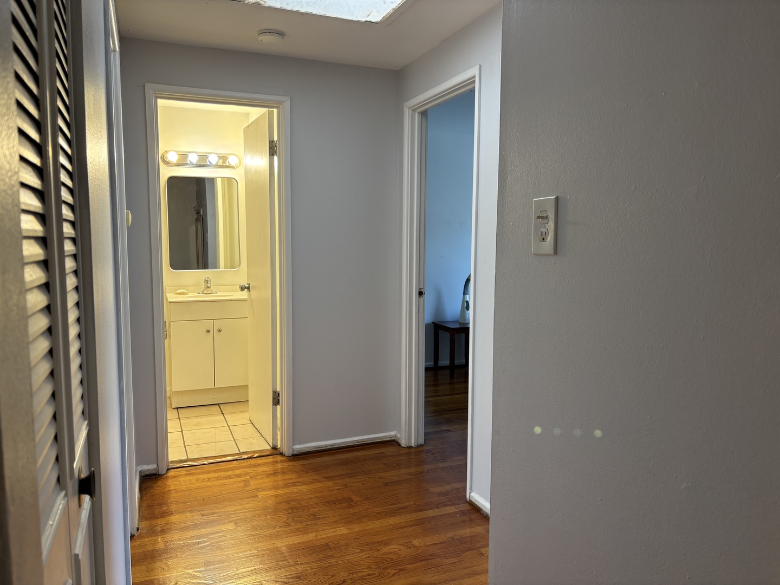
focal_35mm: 26
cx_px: 390
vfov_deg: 53.1
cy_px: 292
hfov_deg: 67.3
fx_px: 586
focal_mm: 5.96
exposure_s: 1/60
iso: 100
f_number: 1.6
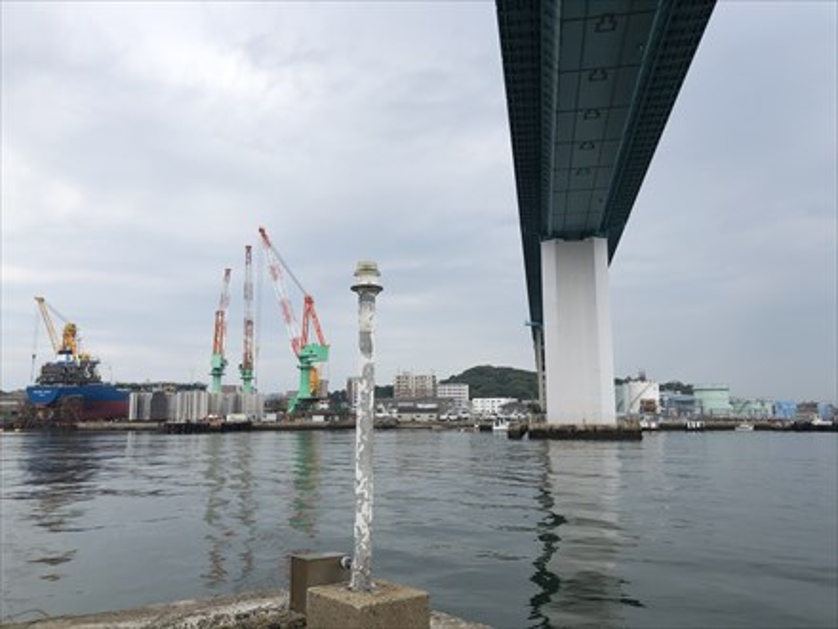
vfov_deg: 49.7
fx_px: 678
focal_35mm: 28
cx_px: 419
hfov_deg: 63.4
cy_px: 314
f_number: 1.8
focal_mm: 4
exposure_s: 1/1736
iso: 20
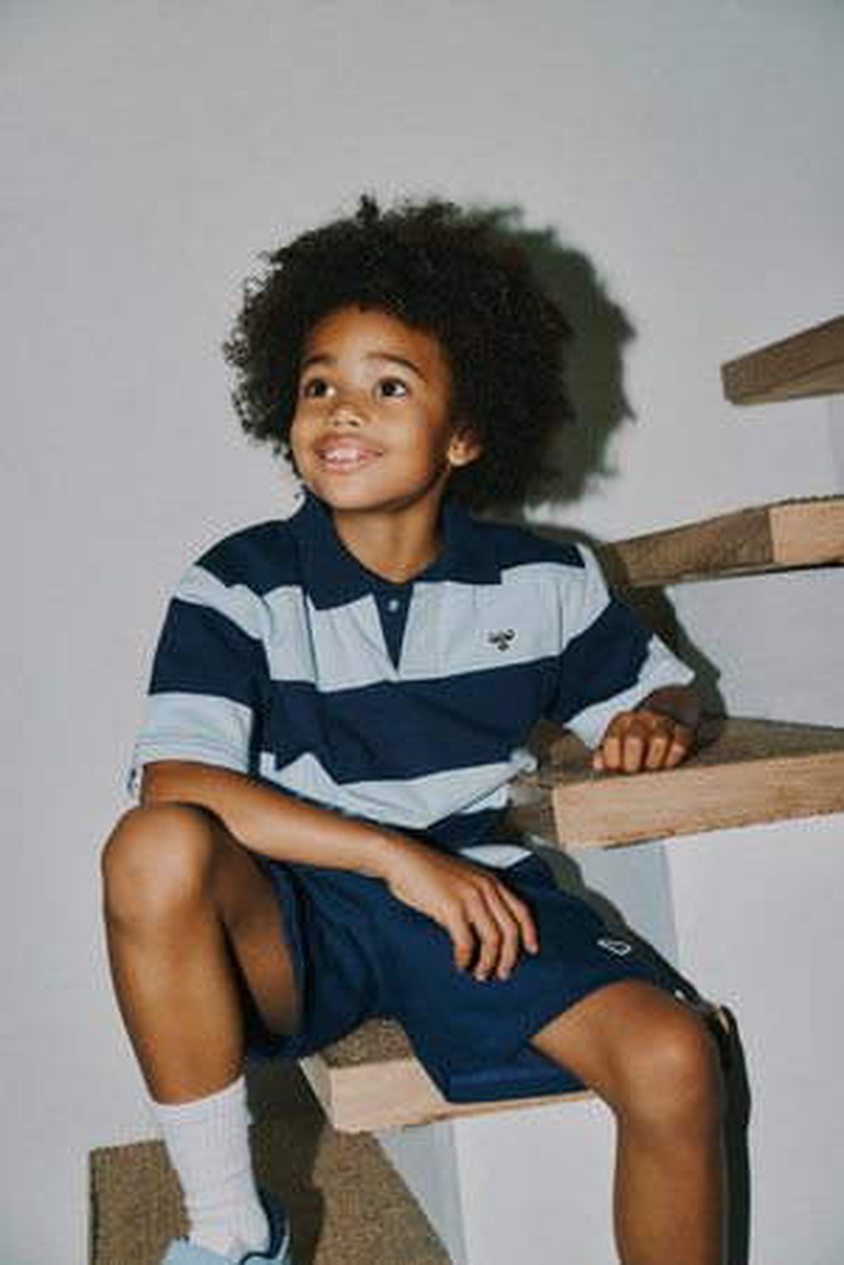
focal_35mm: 60
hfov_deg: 22.6
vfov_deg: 33.4
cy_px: 632
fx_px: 2110
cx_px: 422
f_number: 4
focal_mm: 60
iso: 160
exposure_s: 1/160
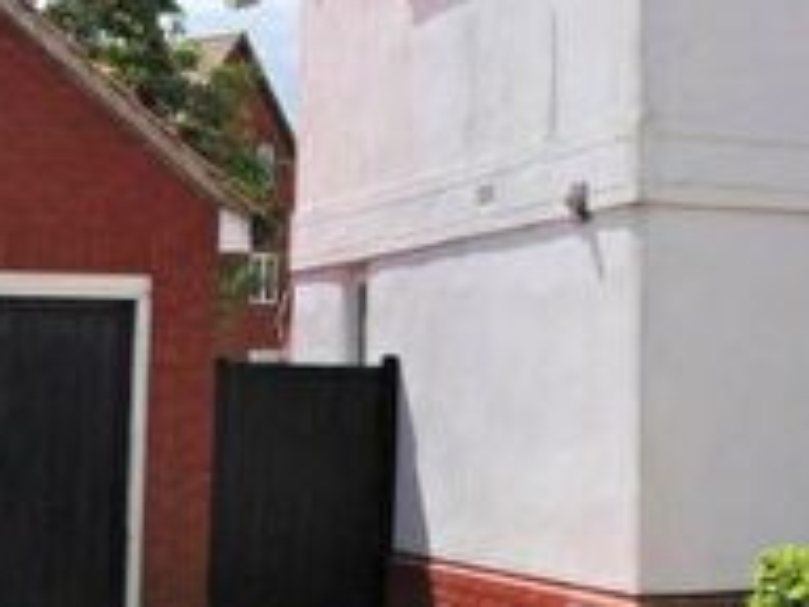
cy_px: 158
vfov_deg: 18.3
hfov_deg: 23.6
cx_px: 773
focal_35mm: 80
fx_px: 1870
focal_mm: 11
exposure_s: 1/500
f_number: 8
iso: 200
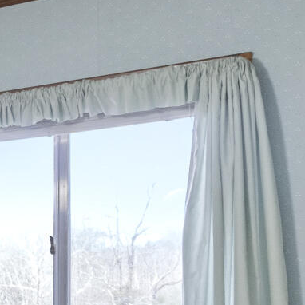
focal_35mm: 100
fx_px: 997
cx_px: -547
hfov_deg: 11.8
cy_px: 316
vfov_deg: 17.0
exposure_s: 1/3
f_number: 9
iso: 320
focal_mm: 10
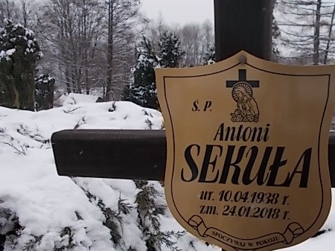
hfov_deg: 49.5
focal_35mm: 37
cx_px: 217
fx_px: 358
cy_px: 162
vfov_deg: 38.3
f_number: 3.2
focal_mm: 4.6
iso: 80
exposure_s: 1/500
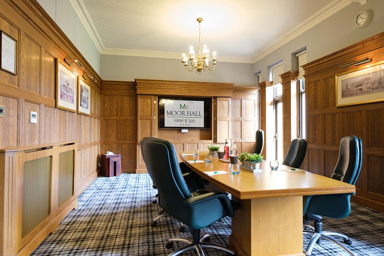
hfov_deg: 81.2
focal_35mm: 21
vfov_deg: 59.5
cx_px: 192
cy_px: 128
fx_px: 224
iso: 80
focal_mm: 14
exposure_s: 1/1.11
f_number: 8
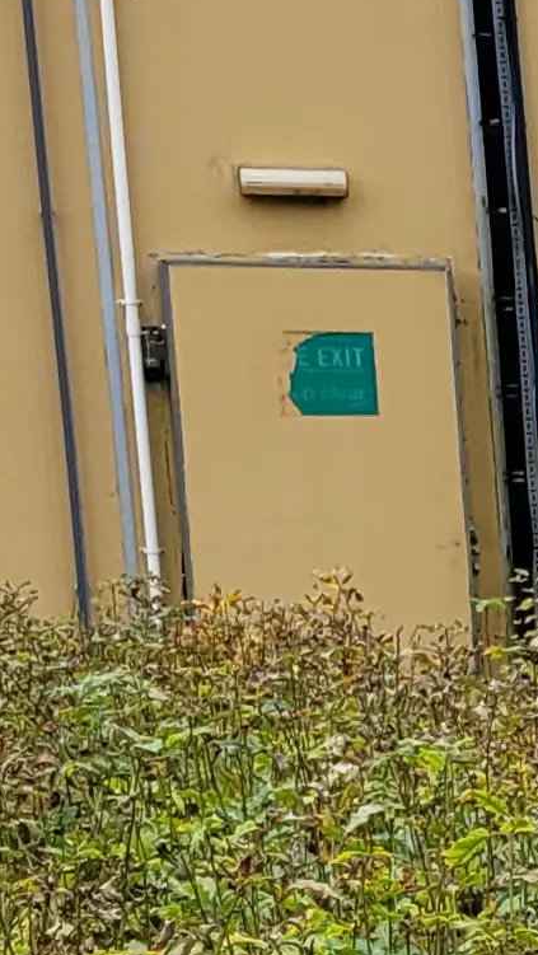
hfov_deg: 6.8
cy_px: 1031
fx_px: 3851
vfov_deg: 13.9
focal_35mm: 152
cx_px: 1870
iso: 40
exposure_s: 1/111
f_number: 1.8
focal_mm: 5.4
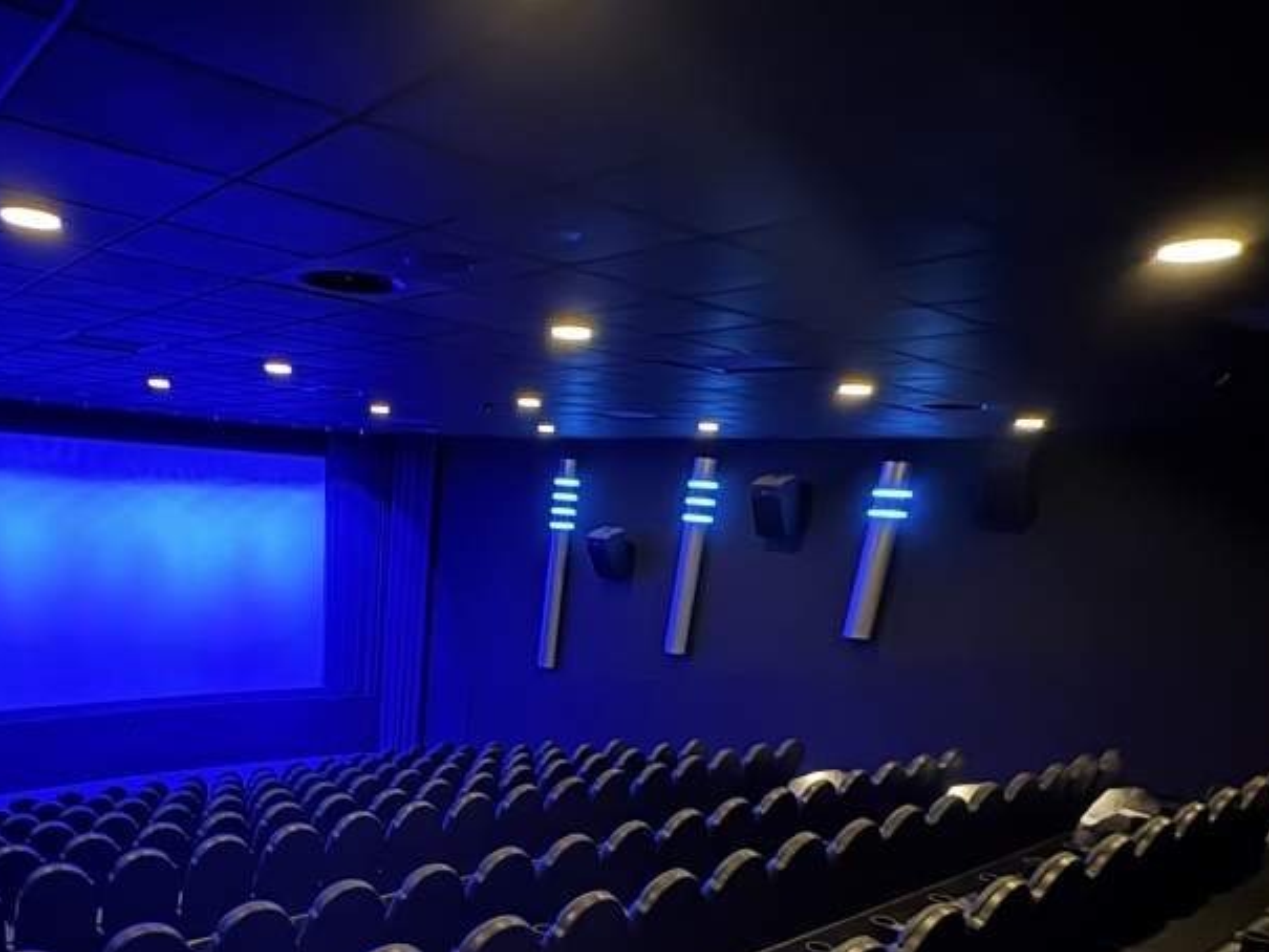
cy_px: 847
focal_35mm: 25
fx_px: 917
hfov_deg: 67.4
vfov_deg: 49.3
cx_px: 417
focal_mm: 2.22
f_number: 2.2
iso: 2500
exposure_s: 1/8
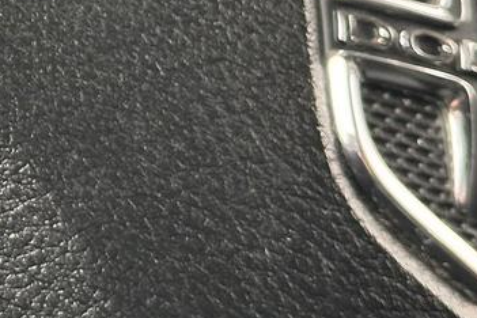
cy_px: -325
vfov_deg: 7.3
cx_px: -330
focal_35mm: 182
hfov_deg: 10.7
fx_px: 2411
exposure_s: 1/121
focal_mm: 6.86
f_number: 1.78
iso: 80
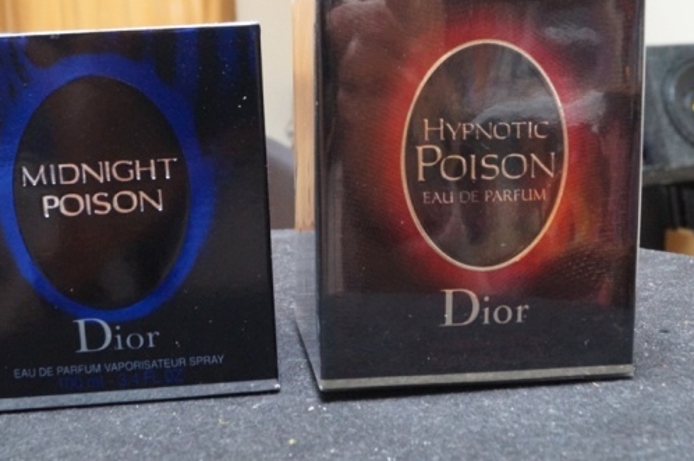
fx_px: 944
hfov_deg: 40.3
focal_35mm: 49
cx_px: 309
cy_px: 198
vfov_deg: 27.4
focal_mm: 24
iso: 3200
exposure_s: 1/15
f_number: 11
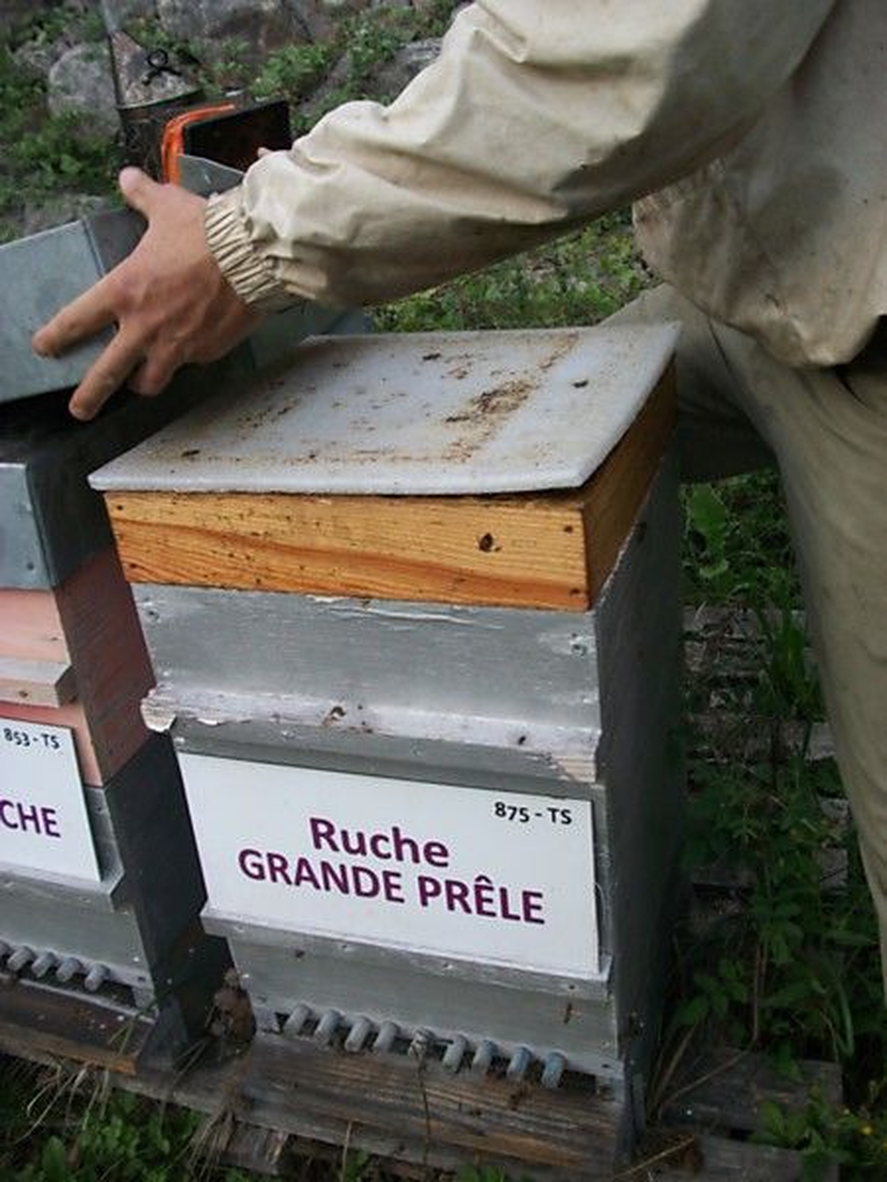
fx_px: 1093
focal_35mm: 32
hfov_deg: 44.2
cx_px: 444
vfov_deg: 56.8
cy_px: 591
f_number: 2.9
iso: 80
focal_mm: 5.7
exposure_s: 1/250
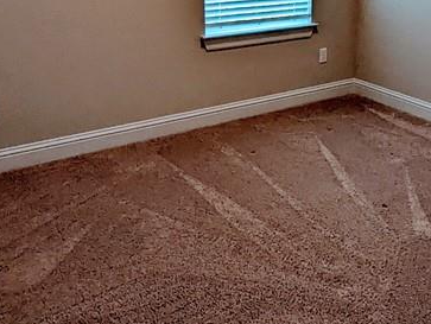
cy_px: 19
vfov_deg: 30.5
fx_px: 561
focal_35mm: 45
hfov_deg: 40.6
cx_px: 334
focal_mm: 2.35
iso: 255
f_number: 2.2
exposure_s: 1/120
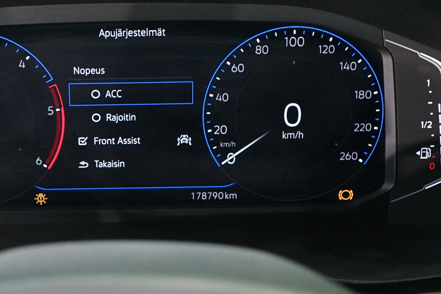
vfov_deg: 16.6
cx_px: 142
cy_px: 102
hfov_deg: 24.6
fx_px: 1004
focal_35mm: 82
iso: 3200
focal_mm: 35
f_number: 5.6
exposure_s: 1/25
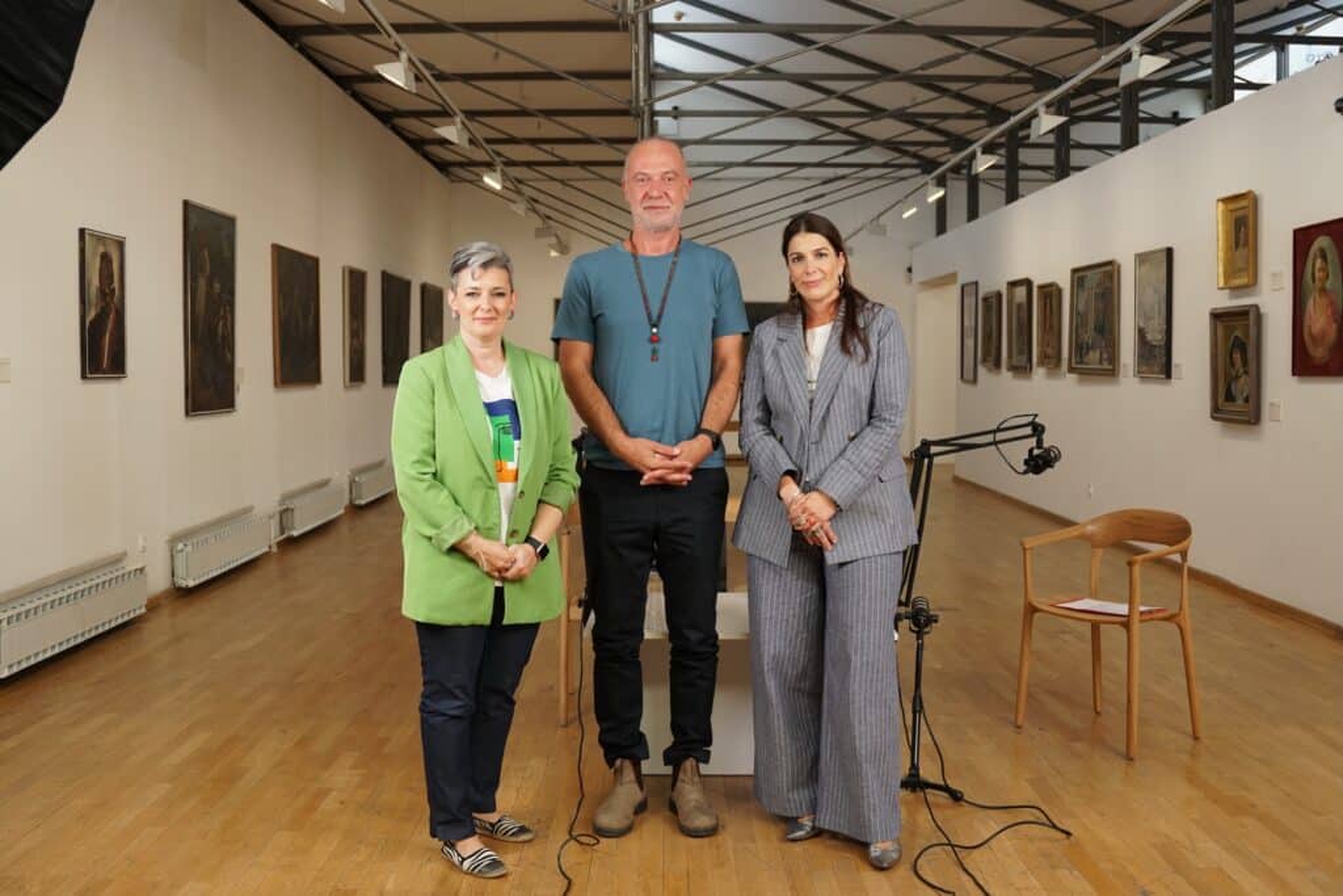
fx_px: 1343
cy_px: 448
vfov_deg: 36.9
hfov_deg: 53.1
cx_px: 672
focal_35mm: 36
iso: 400
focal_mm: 24
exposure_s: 1/160
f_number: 2.8
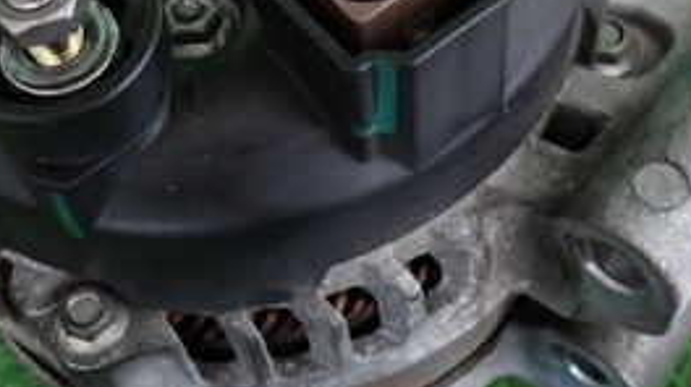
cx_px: 257
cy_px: 73
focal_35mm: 62
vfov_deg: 19.2
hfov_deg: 33.7
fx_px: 1135
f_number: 2
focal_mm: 4.5
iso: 320
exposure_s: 1/30
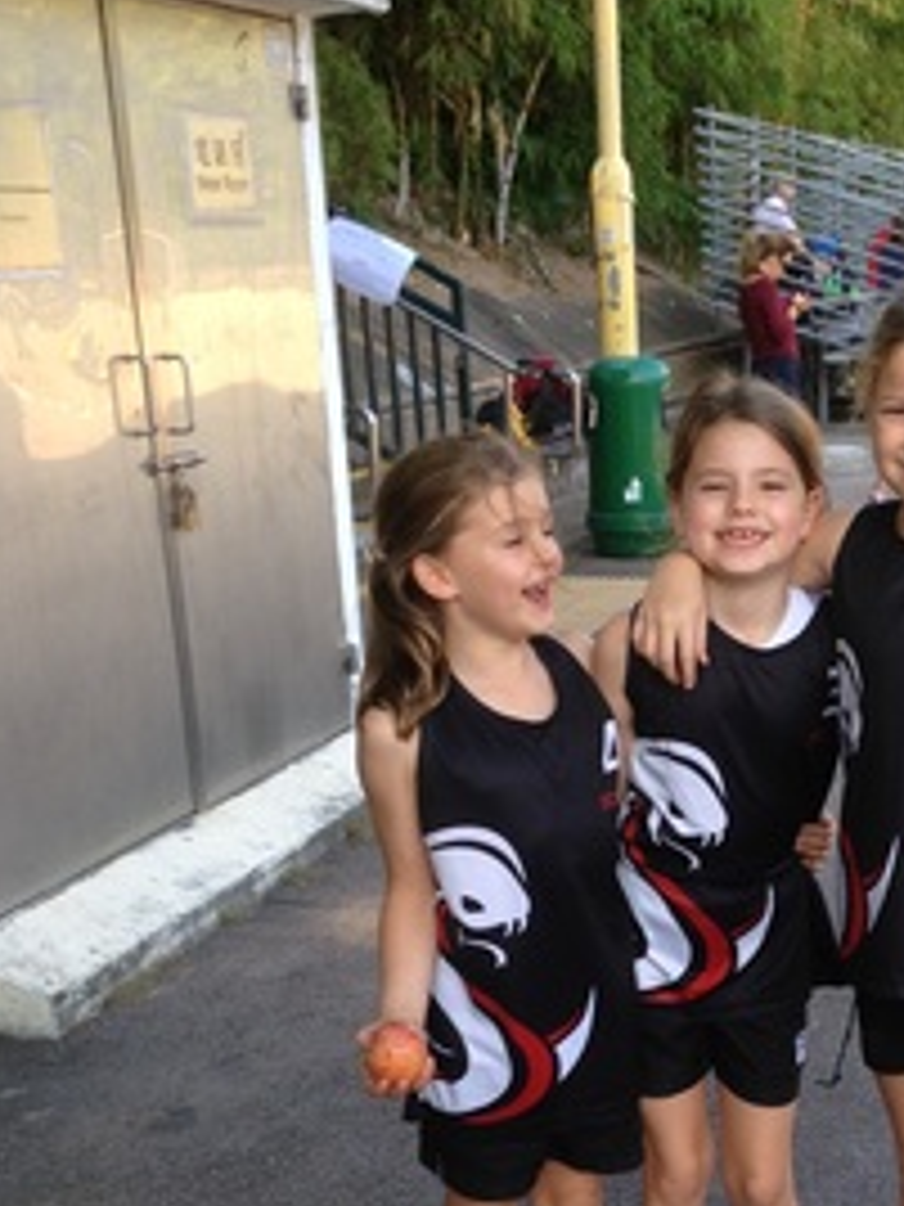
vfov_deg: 32.1
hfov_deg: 24.2
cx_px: 787
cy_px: 891
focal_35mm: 59
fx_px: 2054
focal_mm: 4.12
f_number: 2.4
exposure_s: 1/158
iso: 50
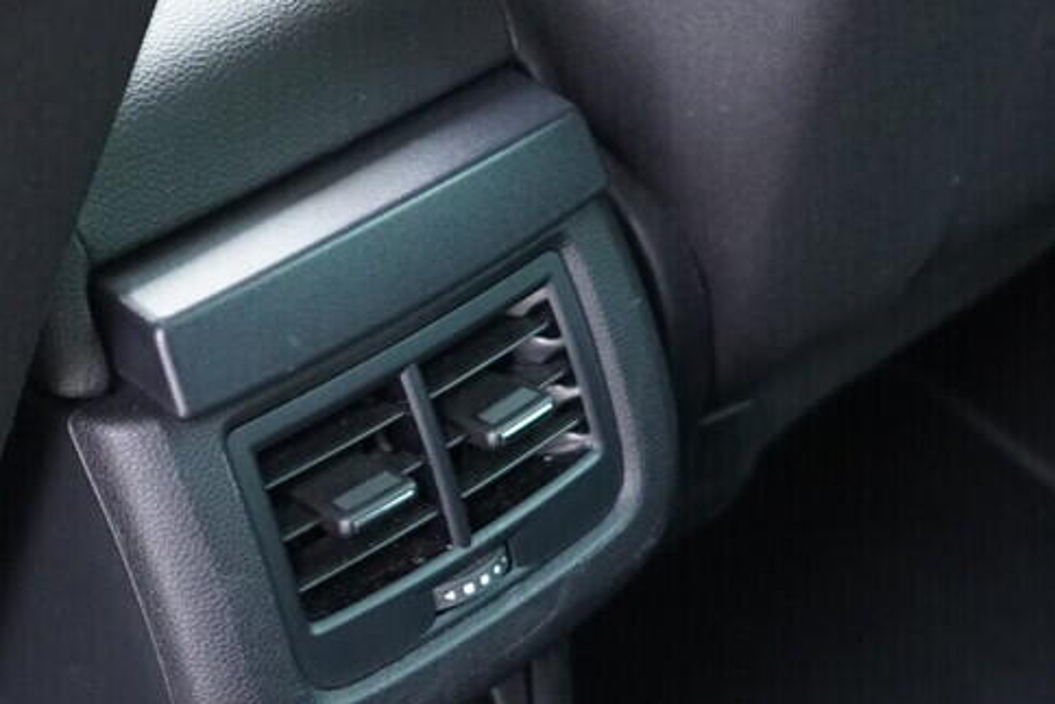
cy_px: 503
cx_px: 419
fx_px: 3136
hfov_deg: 19.1
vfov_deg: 12.8
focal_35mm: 107
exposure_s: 1/40
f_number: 2.8
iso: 2000
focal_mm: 24
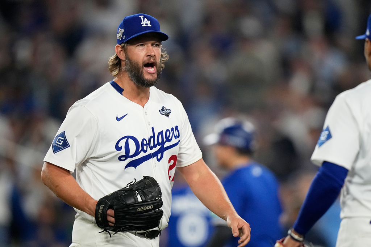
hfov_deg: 3.4
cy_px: 124
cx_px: 186
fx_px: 6184
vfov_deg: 2.3
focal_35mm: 600
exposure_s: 1/3200
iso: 3200
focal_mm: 400
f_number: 2.8
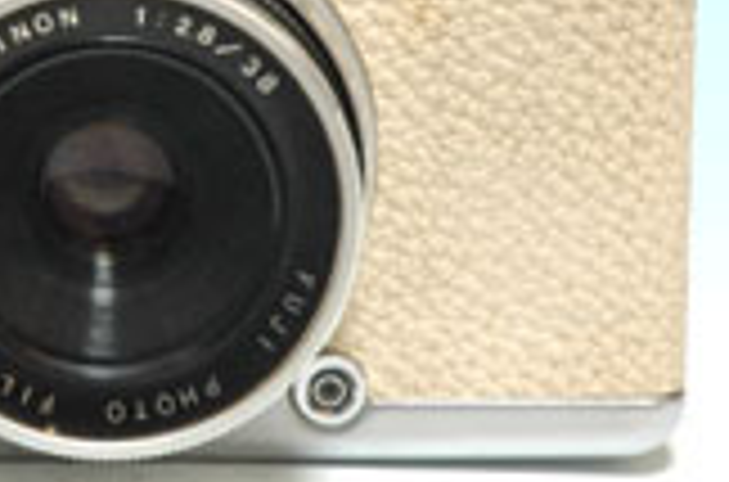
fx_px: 5229
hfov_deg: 7.9
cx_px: 54
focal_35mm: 259
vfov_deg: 5.3
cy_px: 79
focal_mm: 70
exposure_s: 1.3
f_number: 16
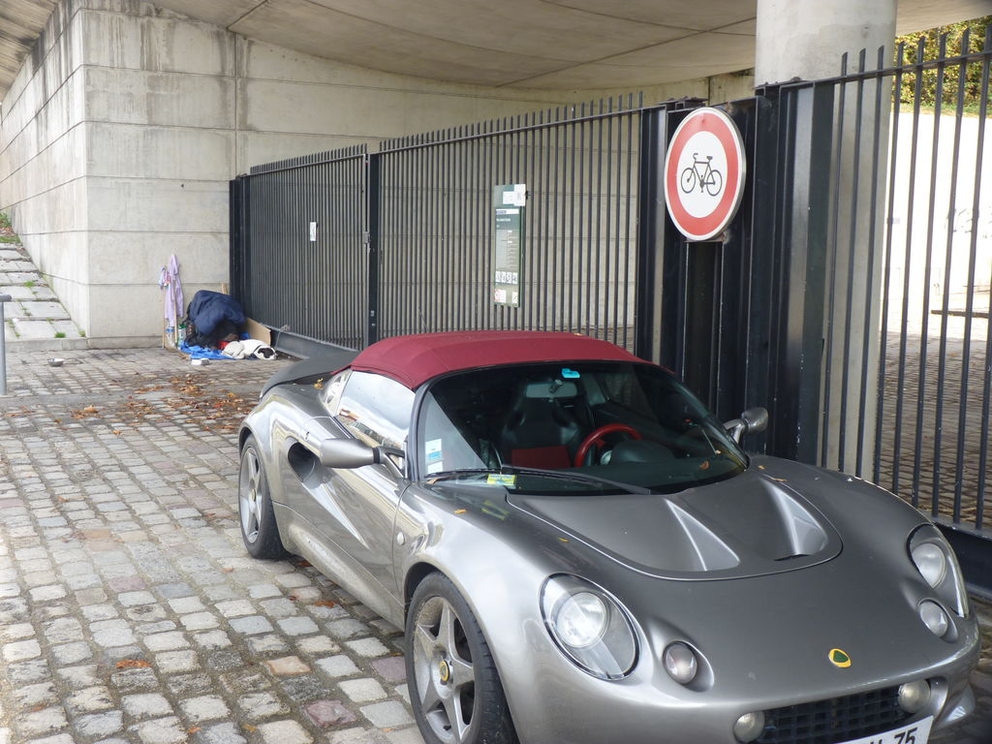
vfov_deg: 36.0
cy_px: 372
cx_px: 496
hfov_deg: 46.8
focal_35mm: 40
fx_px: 1146
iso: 80
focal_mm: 7.1
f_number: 3
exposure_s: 1/40
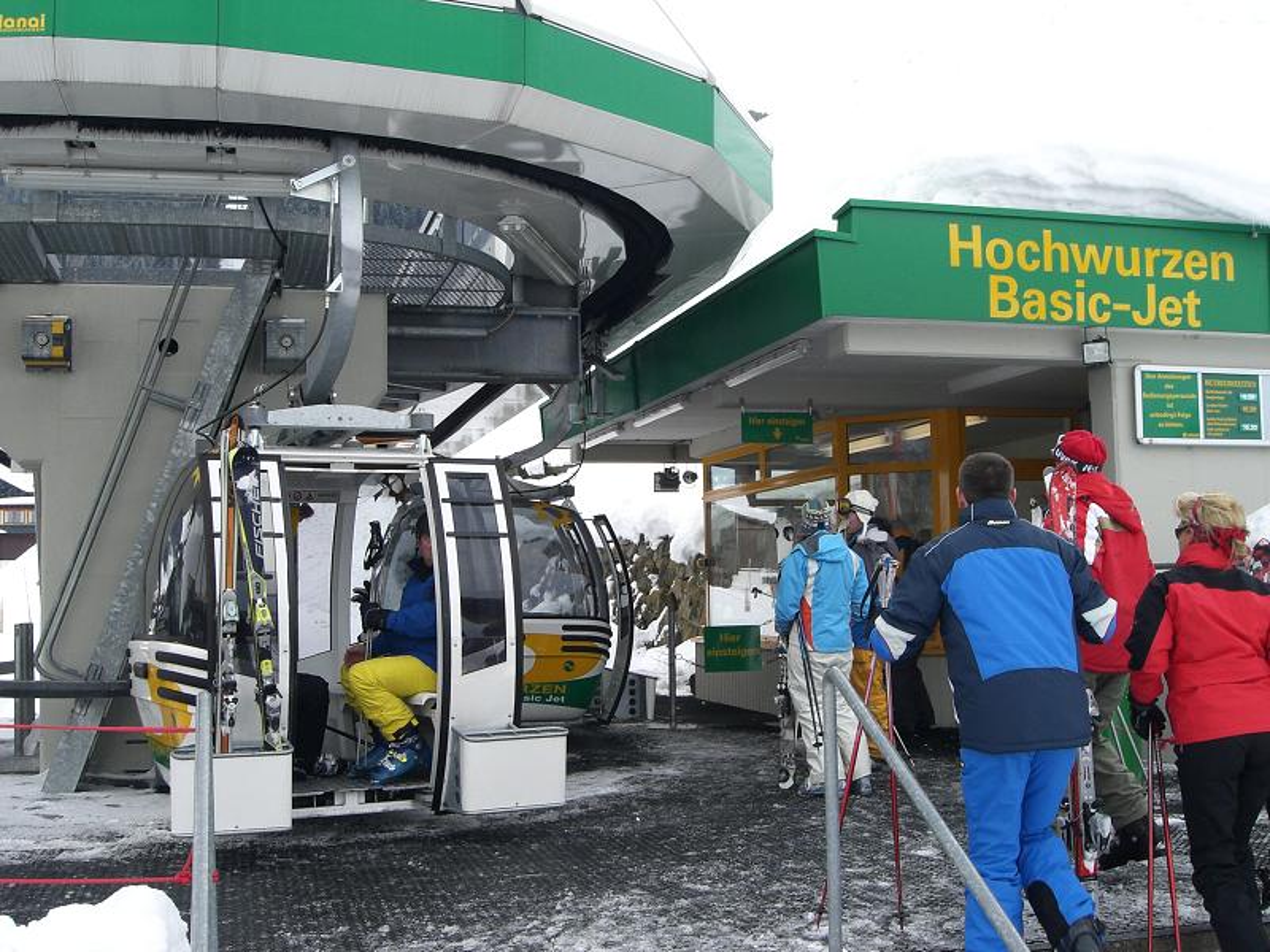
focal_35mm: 38
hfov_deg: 49.0
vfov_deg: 37.7
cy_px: 476
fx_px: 1394
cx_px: 635
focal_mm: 6.3
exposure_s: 1/200
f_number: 4.4
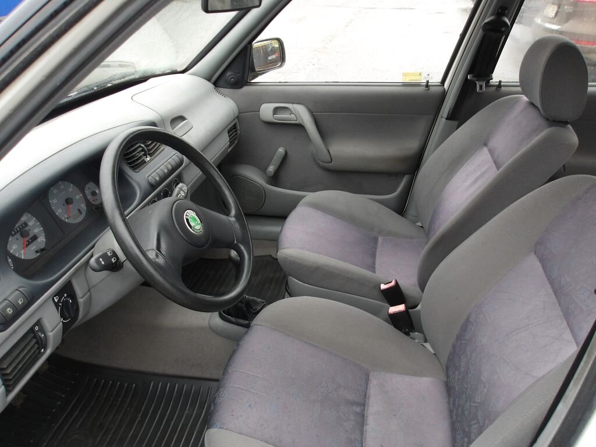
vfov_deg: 51.4
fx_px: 465
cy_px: 224
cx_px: 298
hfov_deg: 65.3
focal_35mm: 27
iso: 100
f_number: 3
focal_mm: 4.9
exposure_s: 1/46
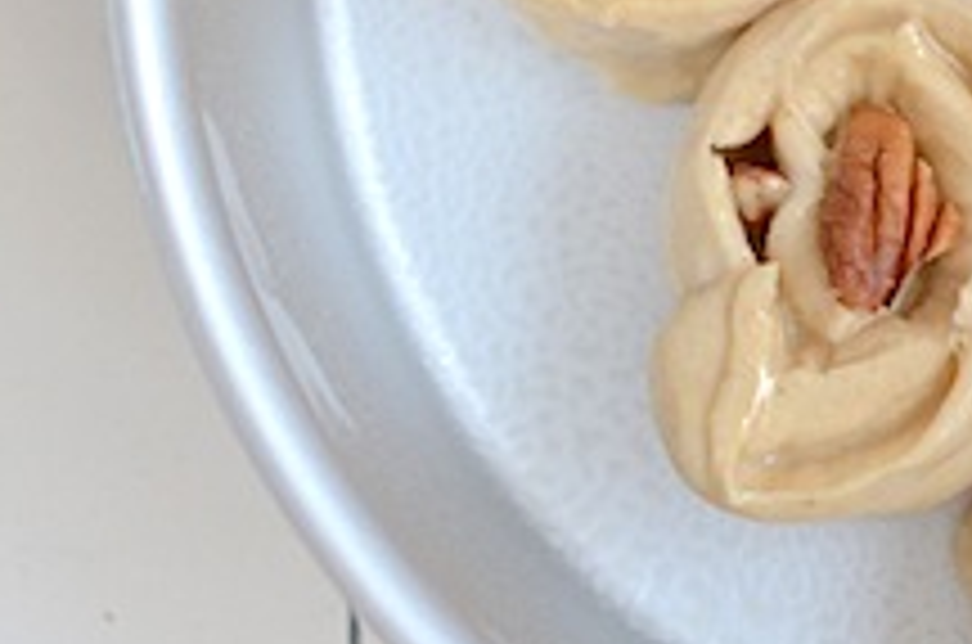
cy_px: -104
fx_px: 5981
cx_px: 1282
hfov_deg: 9.1
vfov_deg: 6.1
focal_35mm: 222
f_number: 2.8
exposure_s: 1/400
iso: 1000
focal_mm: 50
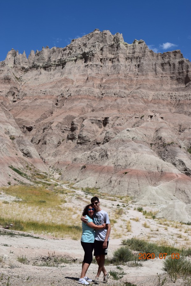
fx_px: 418
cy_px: 143
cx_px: 96
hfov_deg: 25.8
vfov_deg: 37.9
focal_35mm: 52
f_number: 11
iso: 220
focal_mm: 35
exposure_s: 1/500
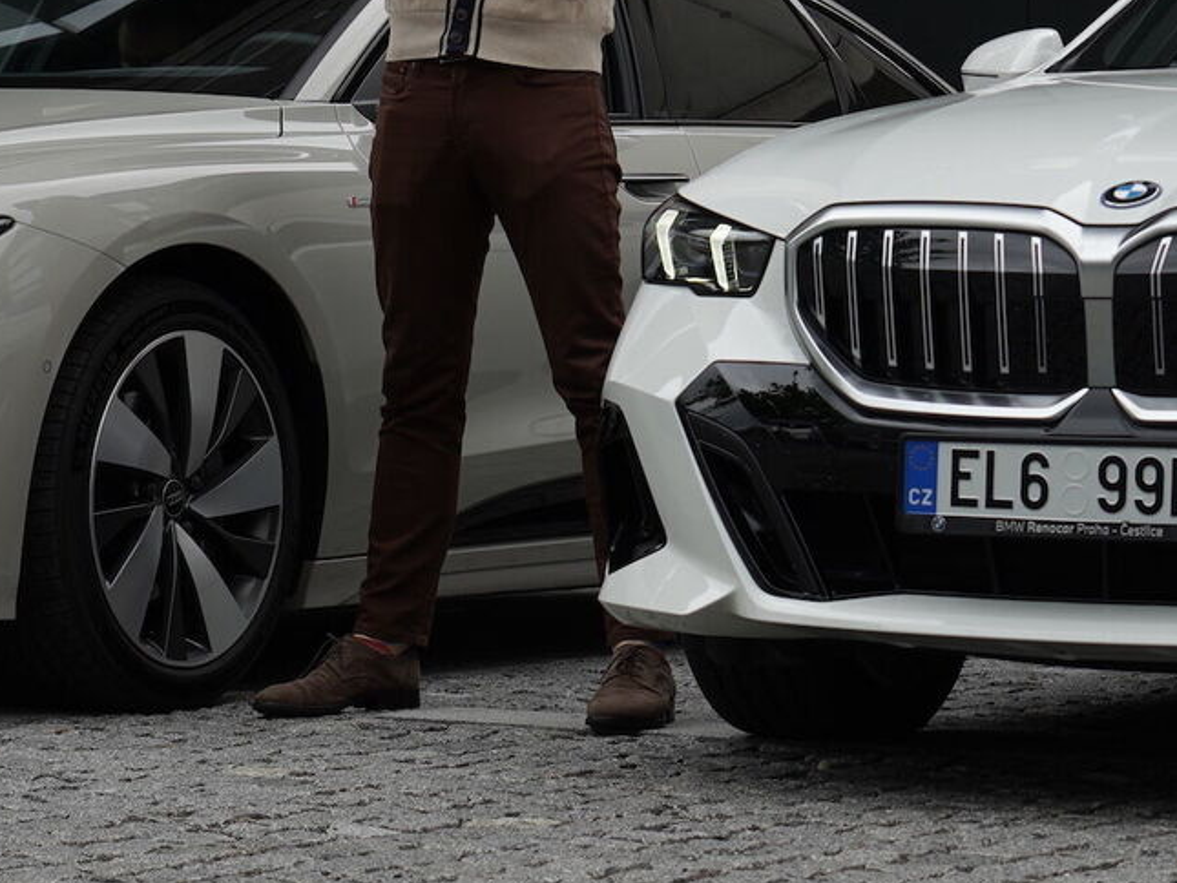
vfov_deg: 10.3
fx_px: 4863
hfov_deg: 13.8
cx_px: 586
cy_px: 33
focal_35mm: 143
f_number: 5
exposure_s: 1/200
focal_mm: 50
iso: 100
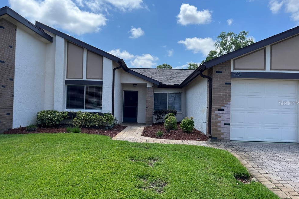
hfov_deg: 65.5
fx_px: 233
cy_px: 103
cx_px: 152
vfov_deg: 46.4
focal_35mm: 28
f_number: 1.6
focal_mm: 5.1
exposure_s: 1/2632
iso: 50
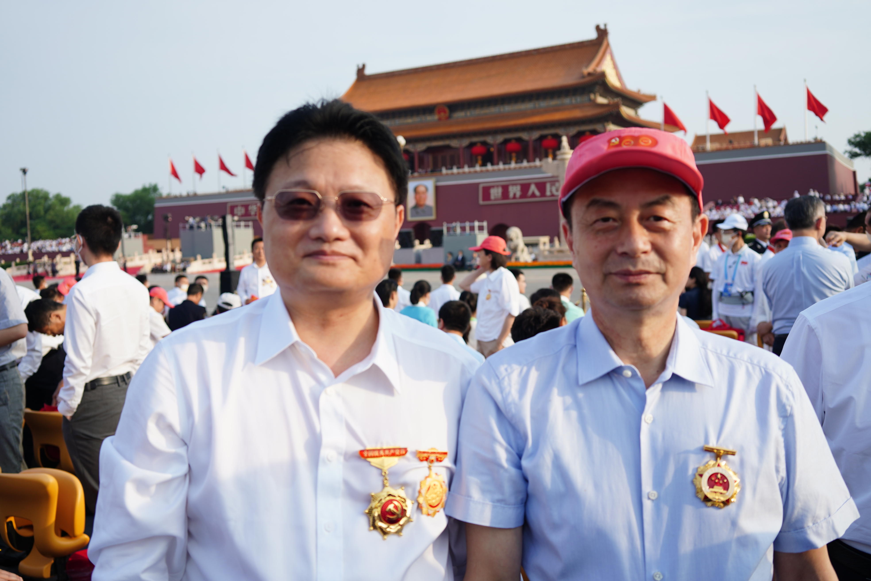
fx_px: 847
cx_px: 436
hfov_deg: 54.4
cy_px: 290
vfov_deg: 37.9
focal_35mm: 35
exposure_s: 1/500
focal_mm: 35
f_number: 4
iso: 100
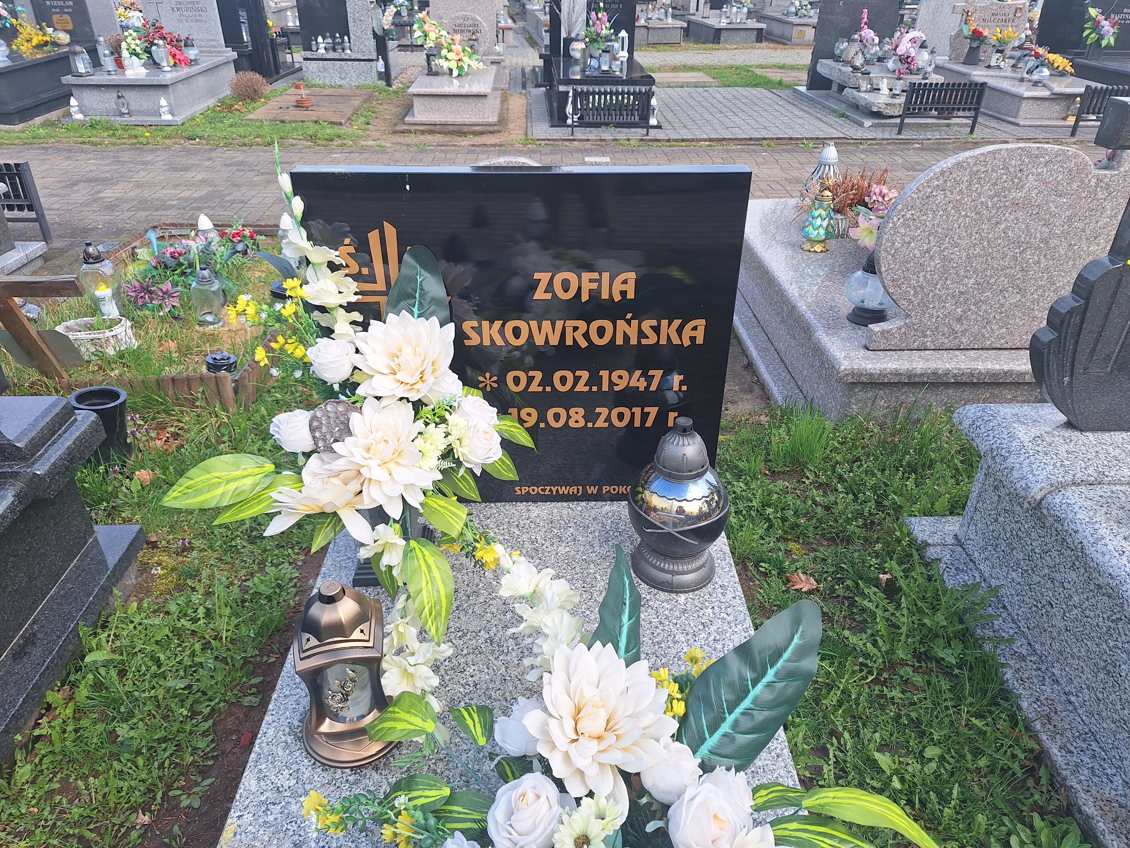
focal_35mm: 23
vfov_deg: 58.9
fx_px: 751
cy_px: 424
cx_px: 565
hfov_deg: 73.9
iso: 40
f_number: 1.8
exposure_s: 1/962
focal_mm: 5.54
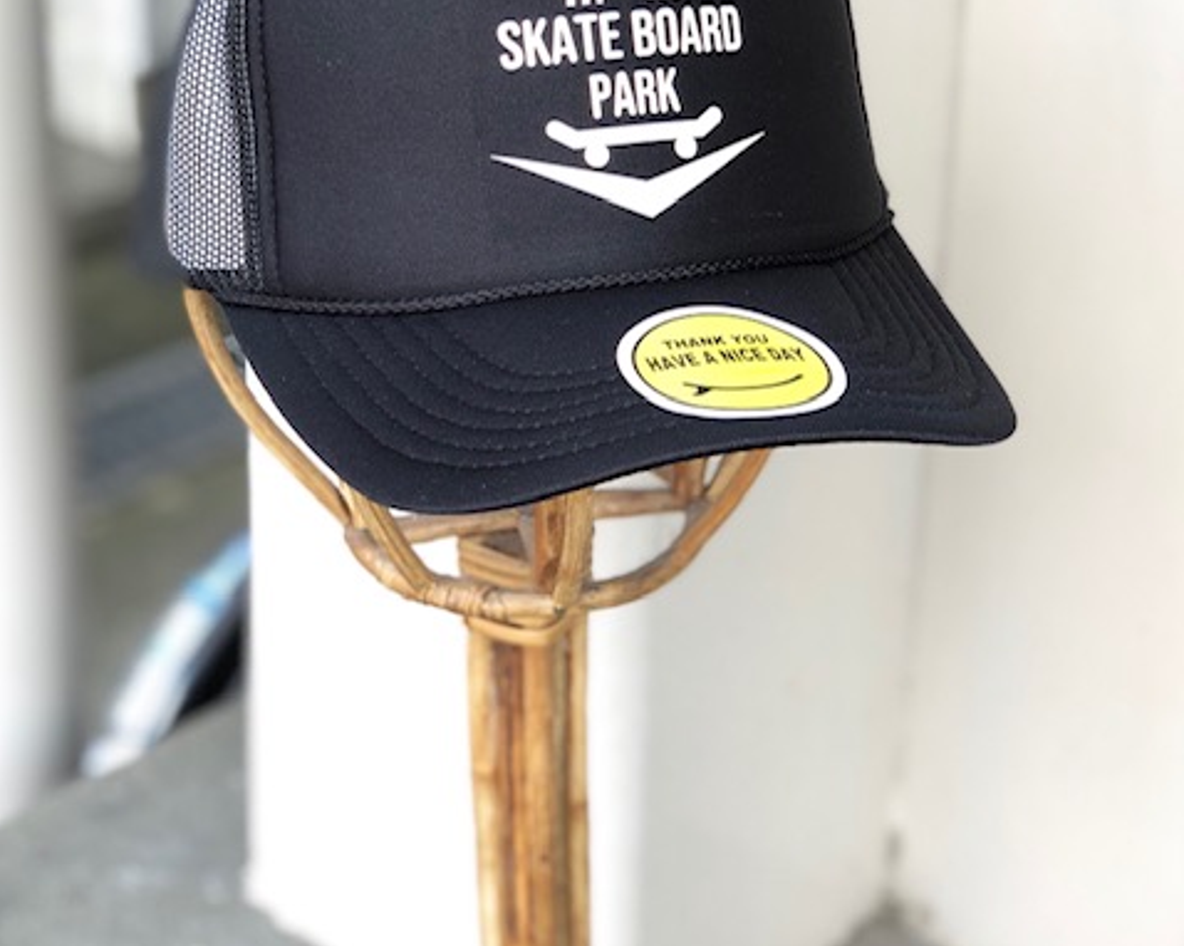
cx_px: 592
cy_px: 210
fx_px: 2382
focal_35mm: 68
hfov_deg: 27.9
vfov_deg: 22.2
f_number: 2.4
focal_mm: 6
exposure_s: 1/50
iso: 20
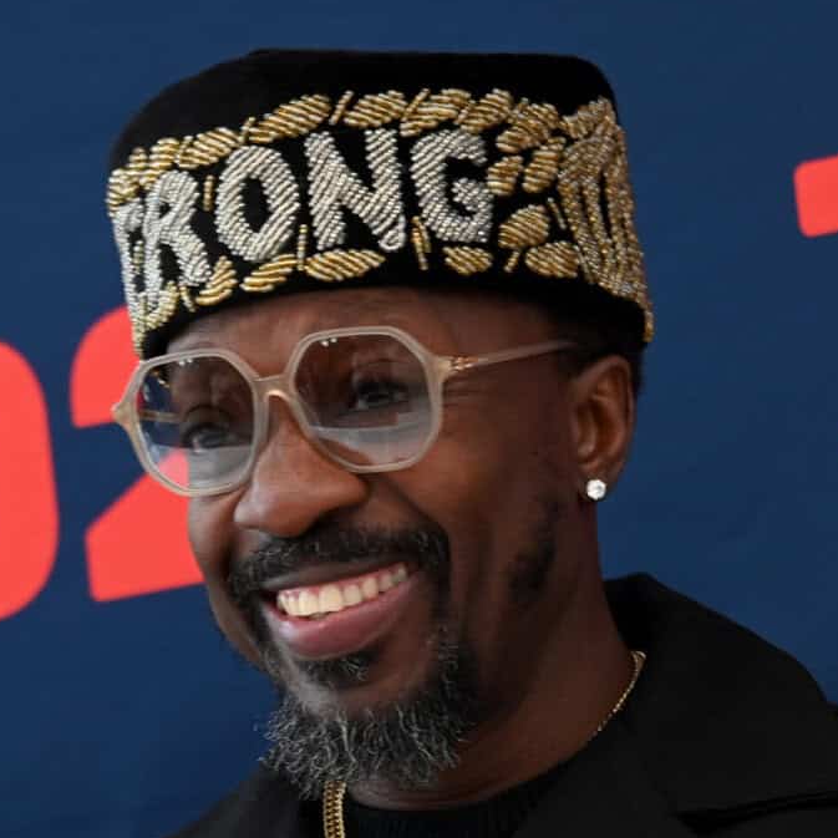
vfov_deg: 5.3
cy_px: 611
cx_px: 446
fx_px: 9038
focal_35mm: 330
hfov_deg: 5.3
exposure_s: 1/60
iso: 800
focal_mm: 145
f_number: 5.6
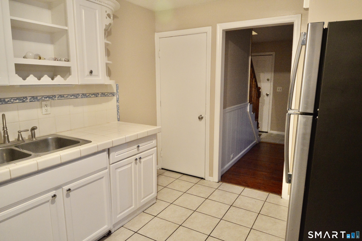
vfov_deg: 56.1
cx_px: 181
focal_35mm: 22
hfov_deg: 77.4
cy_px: 120
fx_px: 226
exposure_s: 1/30
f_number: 4
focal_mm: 15
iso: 3200
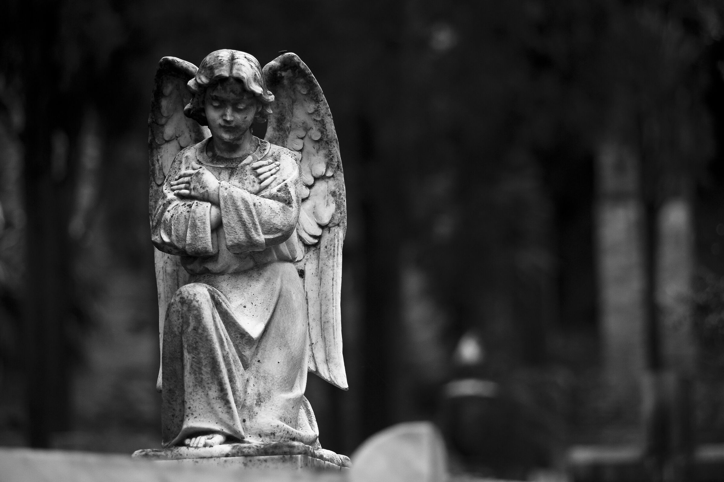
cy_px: 241
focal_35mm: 110
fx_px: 2211
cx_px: 362
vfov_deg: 12.4
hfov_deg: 18.6
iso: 1250
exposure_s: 1/500
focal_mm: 110
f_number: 2.8
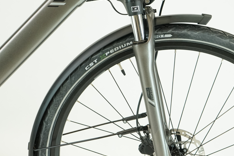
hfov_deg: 32.7
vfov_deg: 22.2
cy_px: 52
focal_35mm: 61
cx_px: 145
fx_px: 396
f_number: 6.3
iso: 2500
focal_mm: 38
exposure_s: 1/200
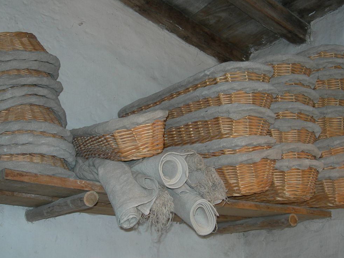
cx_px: 165
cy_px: 114
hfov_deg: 35.5
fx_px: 537
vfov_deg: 27.0
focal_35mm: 54
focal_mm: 8.5
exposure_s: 1/60.1
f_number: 2.9
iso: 50
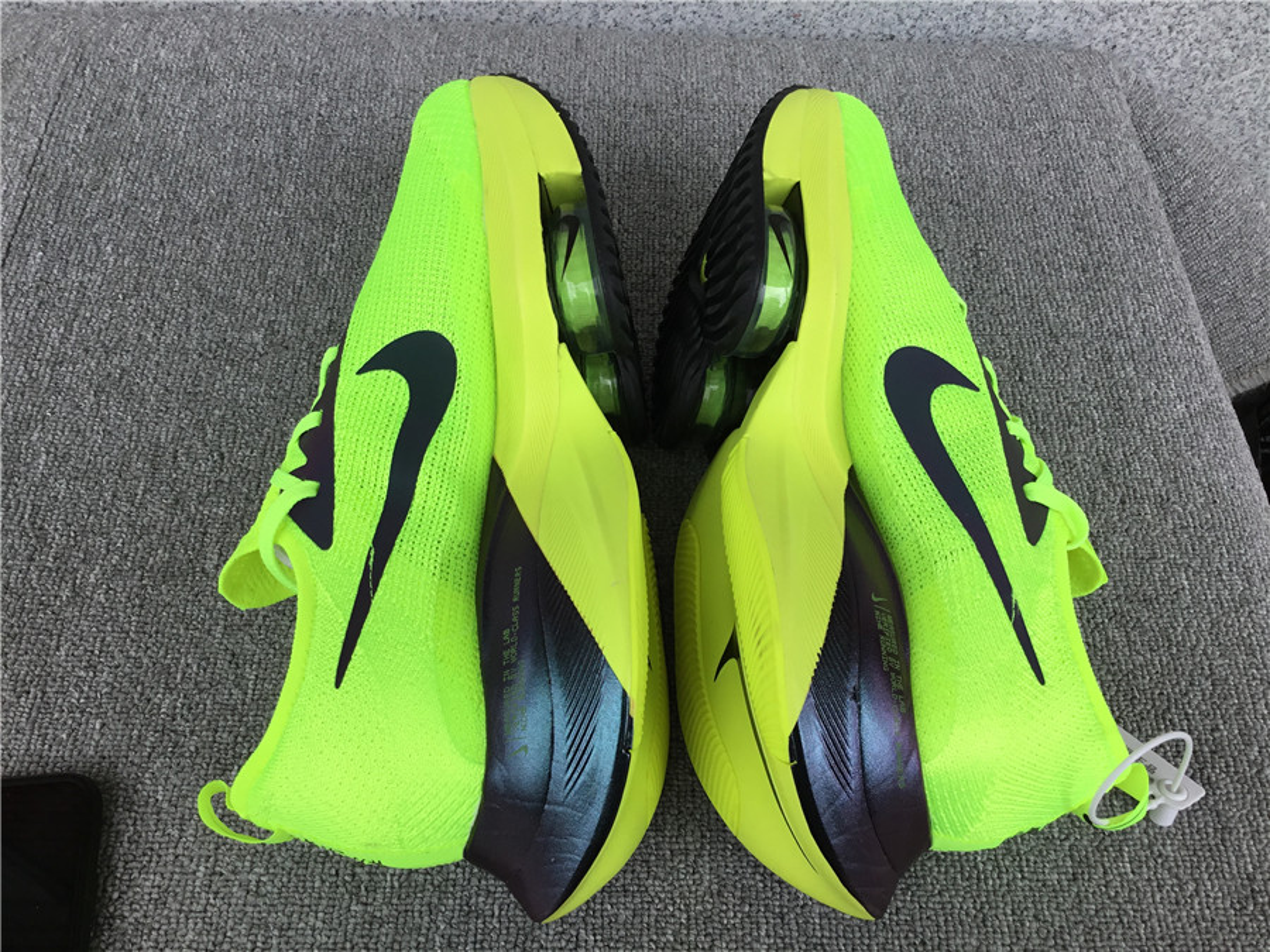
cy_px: 476
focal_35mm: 31
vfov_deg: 45.4
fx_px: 1137
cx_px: 635
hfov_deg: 58.4
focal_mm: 3.3
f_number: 2.4
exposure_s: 1/631
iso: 25
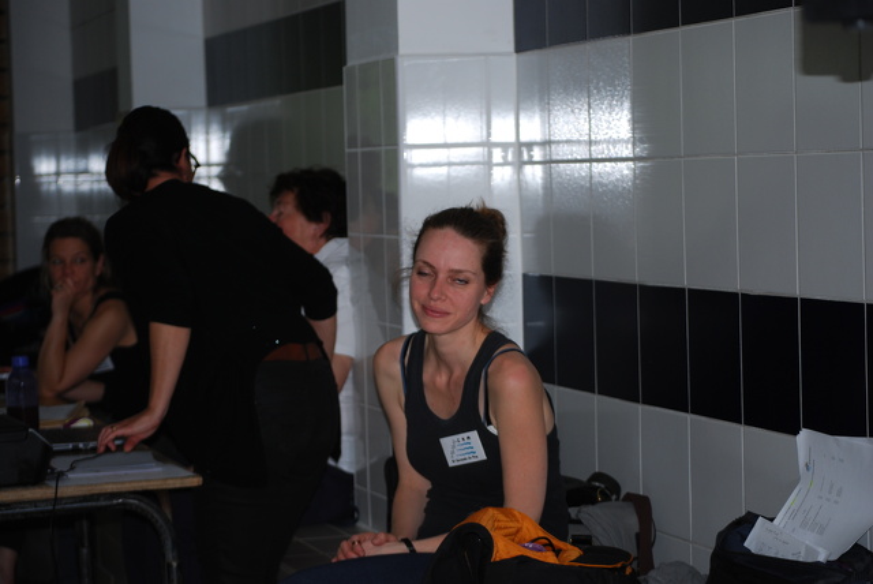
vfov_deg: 14.1
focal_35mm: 98
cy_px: 292
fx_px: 2366
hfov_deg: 20.9
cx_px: 436
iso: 140
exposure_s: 1/125
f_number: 4.2
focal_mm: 65
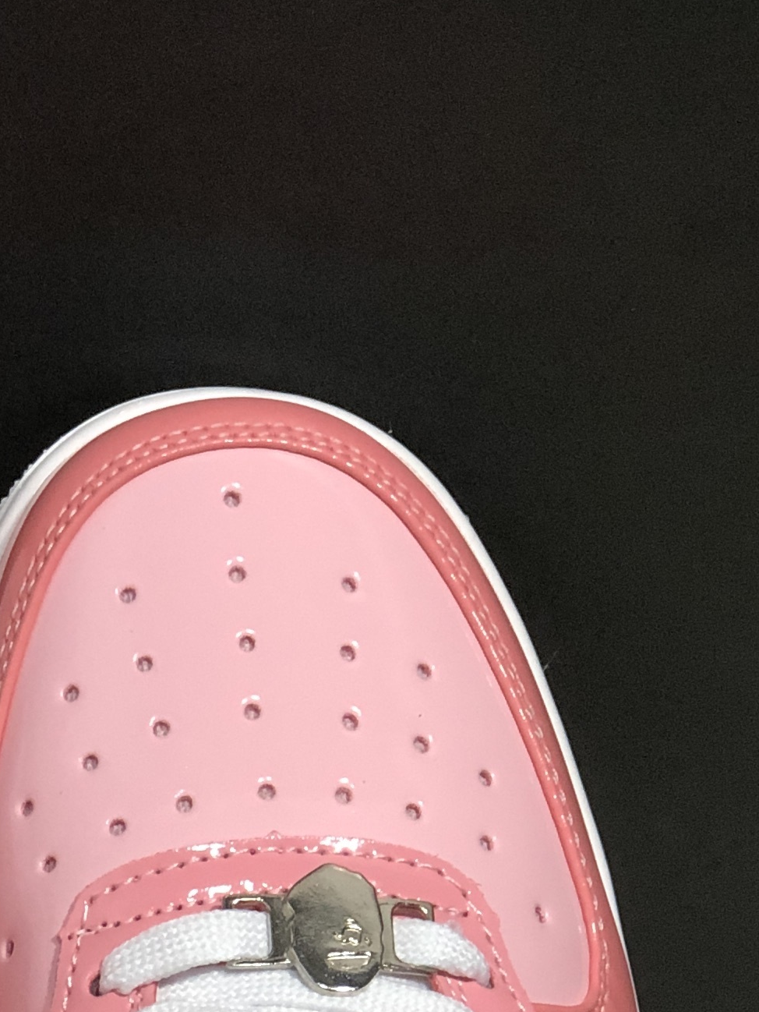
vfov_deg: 11.0
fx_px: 5173
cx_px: -88
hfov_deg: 8.3
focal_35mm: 177
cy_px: 1188
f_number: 2.8
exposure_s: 1/30
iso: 100
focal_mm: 6.6
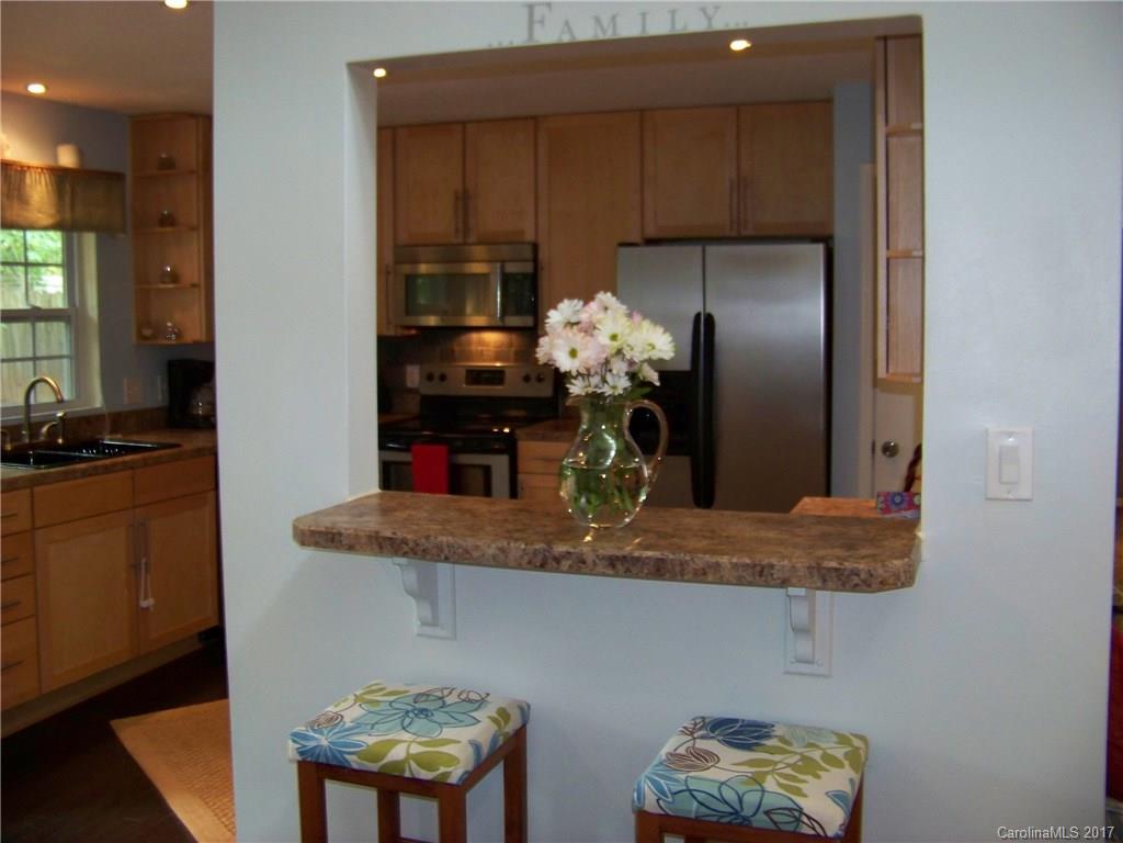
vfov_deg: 39.7
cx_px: 562
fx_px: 1168
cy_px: 422
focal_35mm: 36
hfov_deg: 51.4
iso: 200
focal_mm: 5.85
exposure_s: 1/30
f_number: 2.8
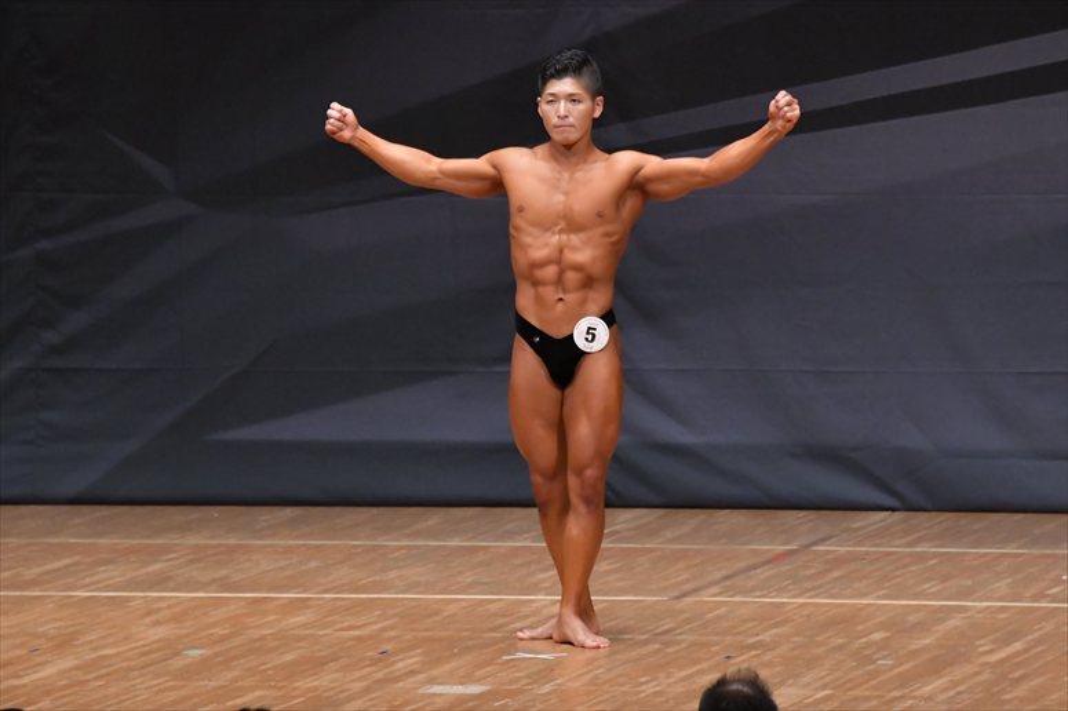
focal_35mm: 285
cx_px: 534
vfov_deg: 4.8
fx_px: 8451
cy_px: 356
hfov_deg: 7.2
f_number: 5.6
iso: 6400
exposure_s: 1/400
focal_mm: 190
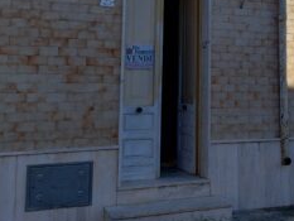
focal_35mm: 55
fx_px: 467
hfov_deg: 34.5
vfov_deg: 25.8
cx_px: 199
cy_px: 26
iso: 100
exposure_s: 1/659
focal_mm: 4.71
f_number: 1.7
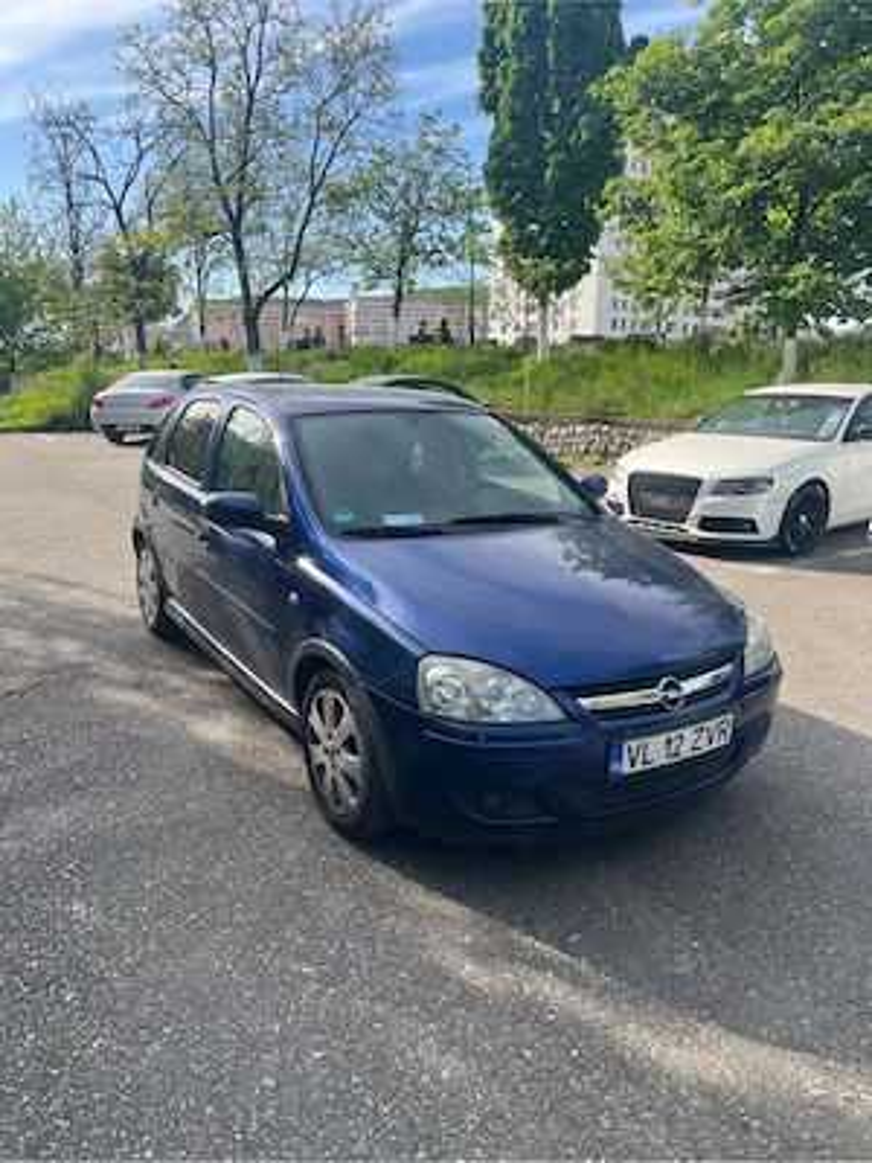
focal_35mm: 26
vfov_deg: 67.3
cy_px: 582
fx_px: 873
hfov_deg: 53.1
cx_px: 436
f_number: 1.5
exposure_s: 1/1147
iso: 50
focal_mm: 5.7
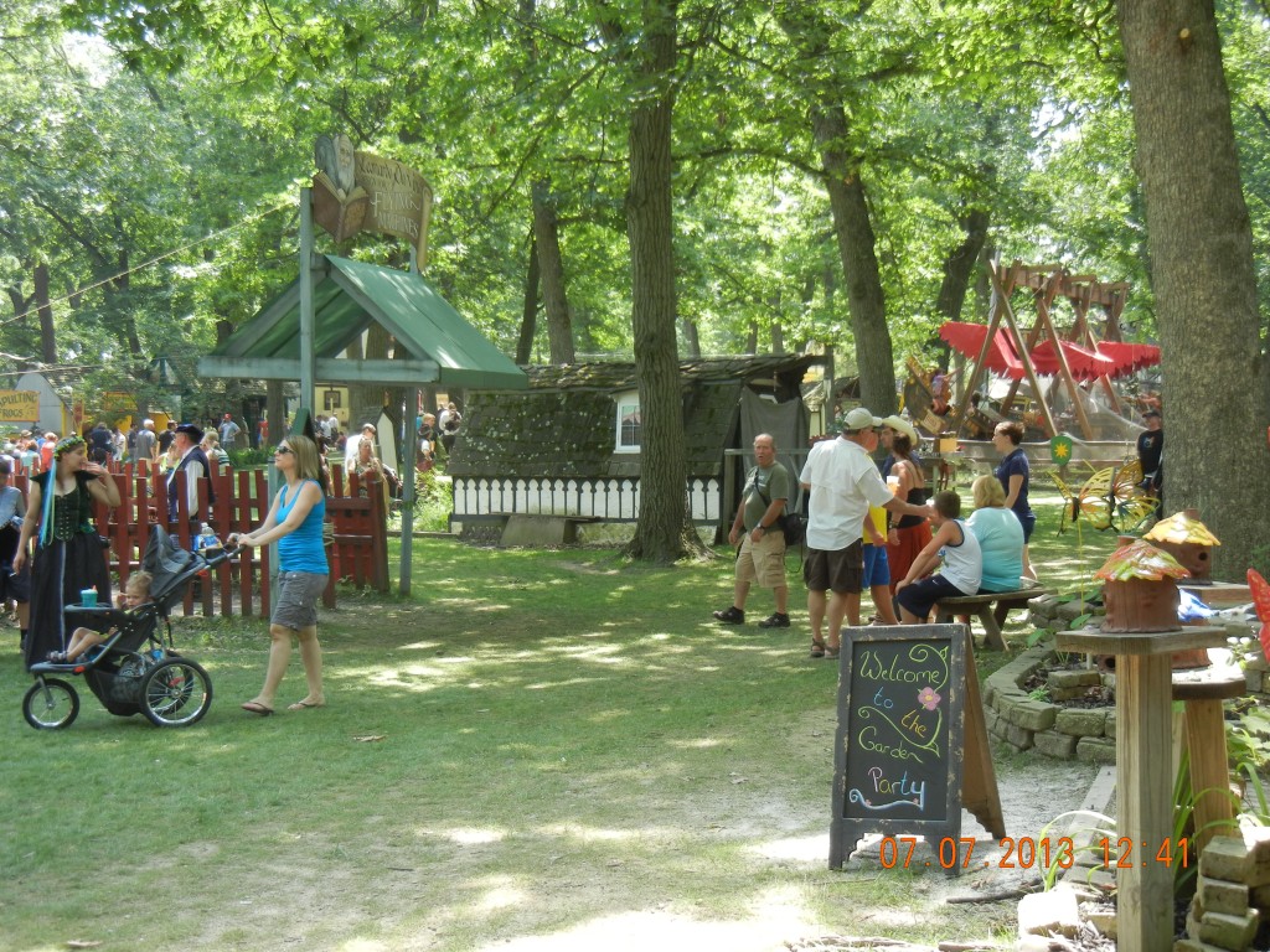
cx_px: 635
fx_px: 1651
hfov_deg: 42.1
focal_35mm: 45
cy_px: 476
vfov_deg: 32.2
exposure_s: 1/106
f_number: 3.8
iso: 160
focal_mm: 8.1
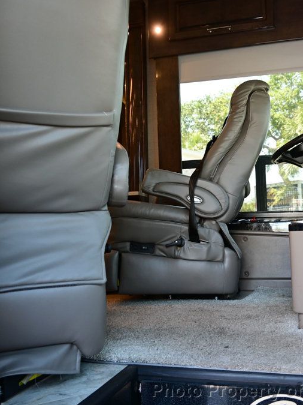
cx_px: 200
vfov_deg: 52.6
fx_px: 409
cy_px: 203
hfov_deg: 40.2
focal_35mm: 35
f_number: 3.5
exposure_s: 1/25
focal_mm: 16
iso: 160
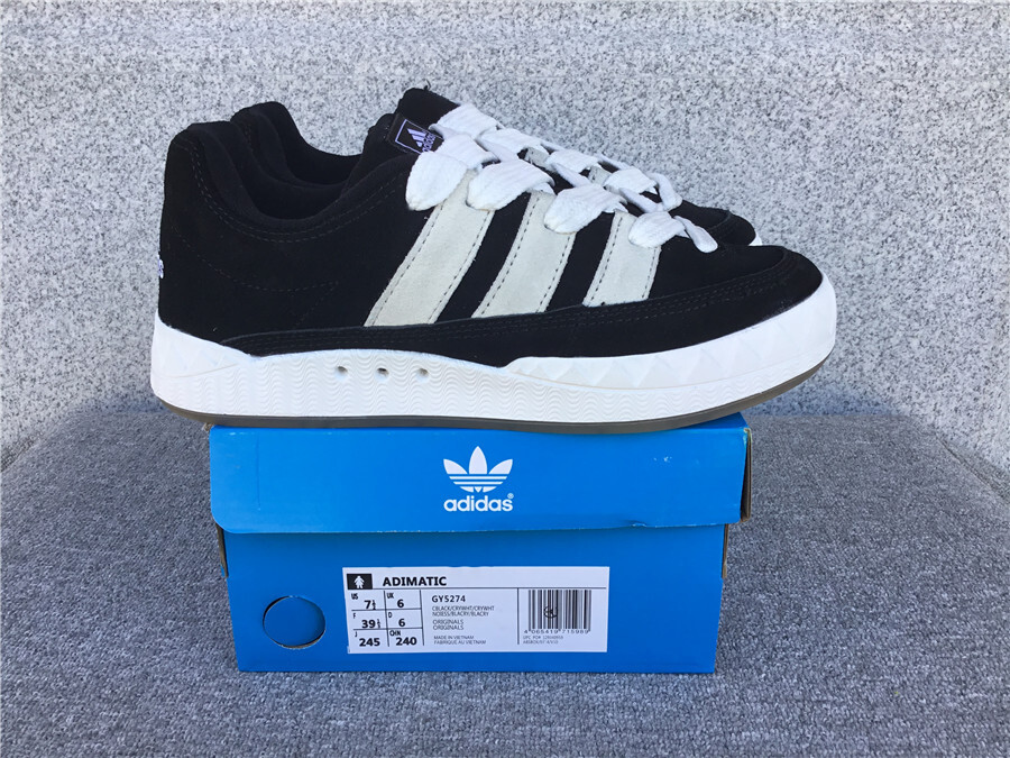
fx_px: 904
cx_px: 505
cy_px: 379
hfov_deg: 58.4
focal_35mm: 31
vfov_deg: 45.4
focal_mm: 3.3
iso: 25
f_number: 2.4
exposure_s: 1/128
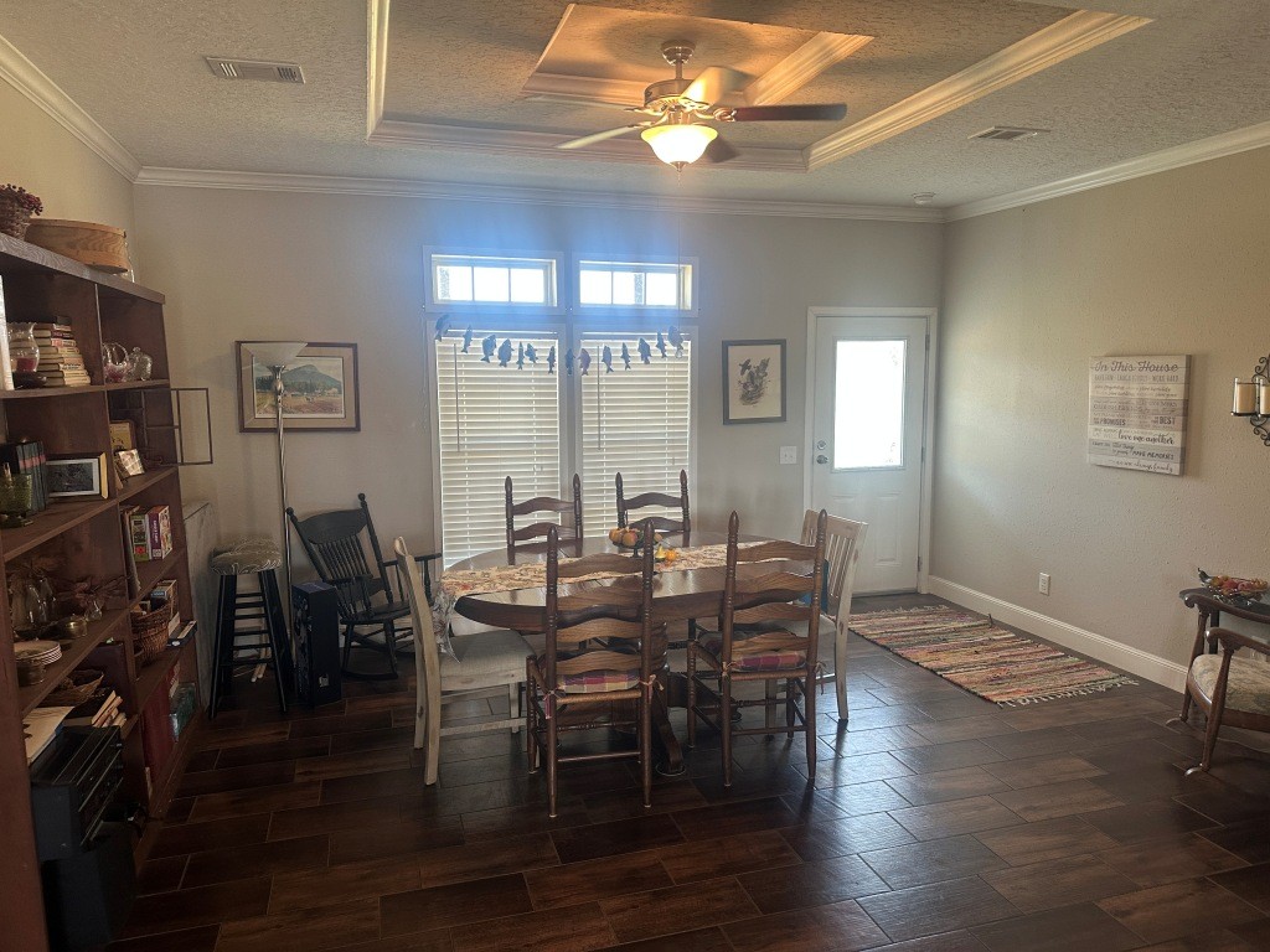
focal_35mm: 24
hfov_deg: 71.6
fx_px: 881
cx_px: 635
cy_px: 476
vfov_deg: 56.8
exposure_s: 1/60
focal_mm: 6.86
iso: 160
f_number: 1.78
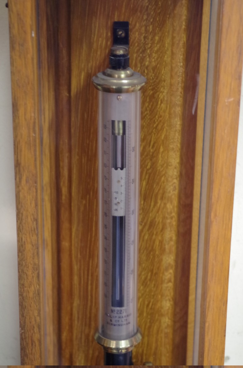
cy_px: 184
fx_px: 834
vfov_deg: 24.8
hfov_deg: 16.6
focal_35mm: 82
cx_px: 122
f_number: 7.1
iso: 3200
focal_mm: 55
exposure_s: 1/15
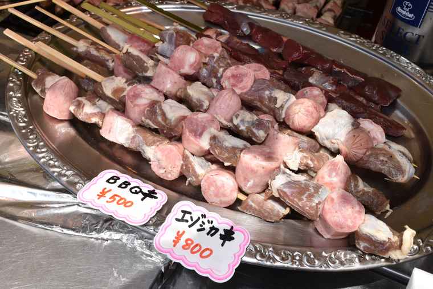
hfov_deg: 51.3
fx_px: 451
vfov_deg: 35.5
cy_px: 144
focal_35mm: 38
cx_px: 216
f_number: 13
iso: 100
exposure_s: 1/200
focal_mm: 25
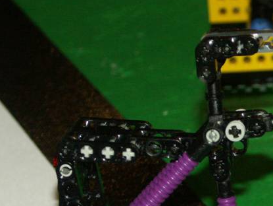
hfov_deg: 7.9
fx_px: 1965
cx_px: 293
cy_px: 237
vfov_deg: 6.0
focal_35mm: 249
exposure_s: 1/100
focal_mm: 25.88
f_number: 3.5
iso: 200
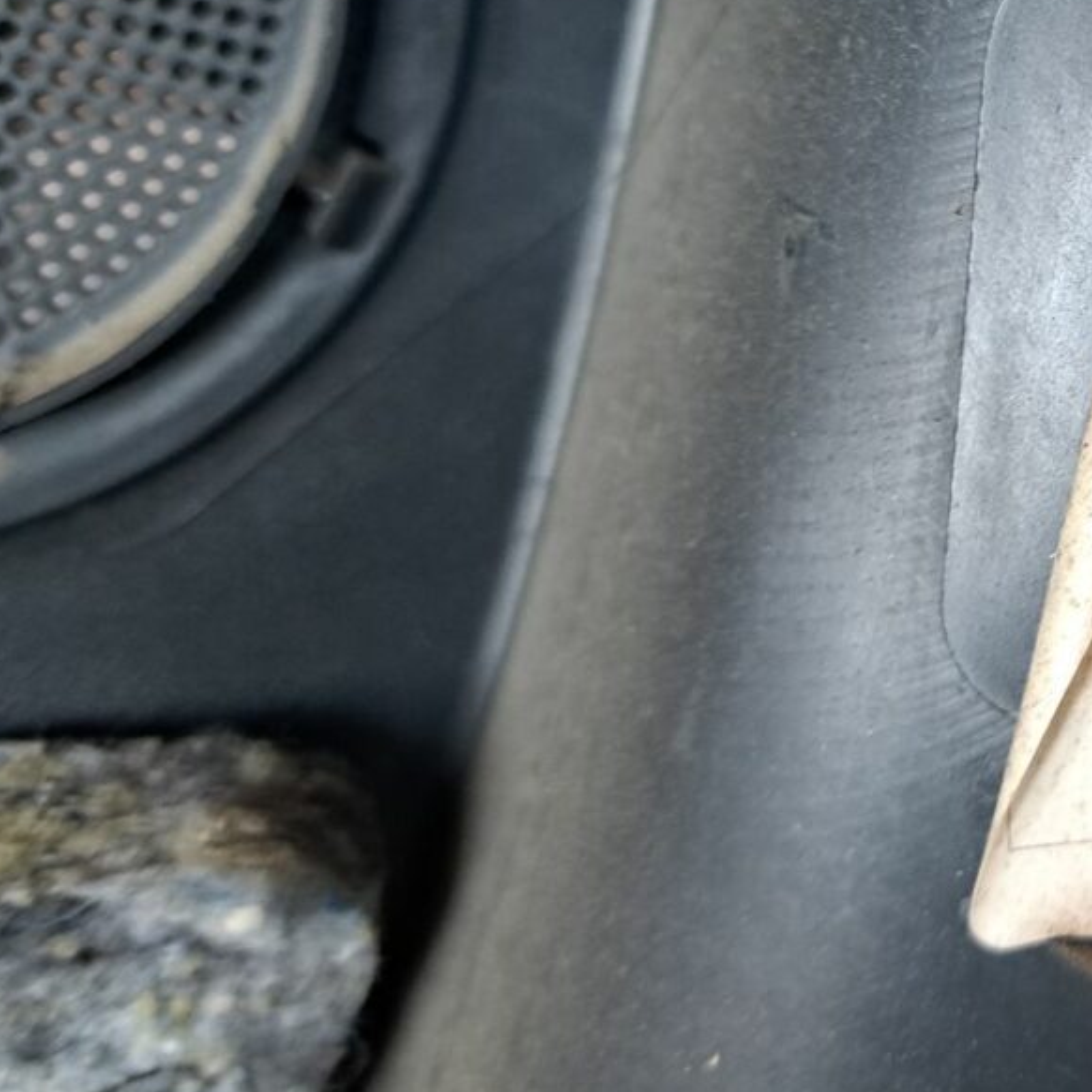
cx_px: 1240
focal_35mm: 51
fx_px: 1820
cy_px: 356
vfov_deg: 33.1
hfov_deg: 29.6
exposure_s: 1/50
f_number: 1.8
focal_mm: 5.23
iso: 250
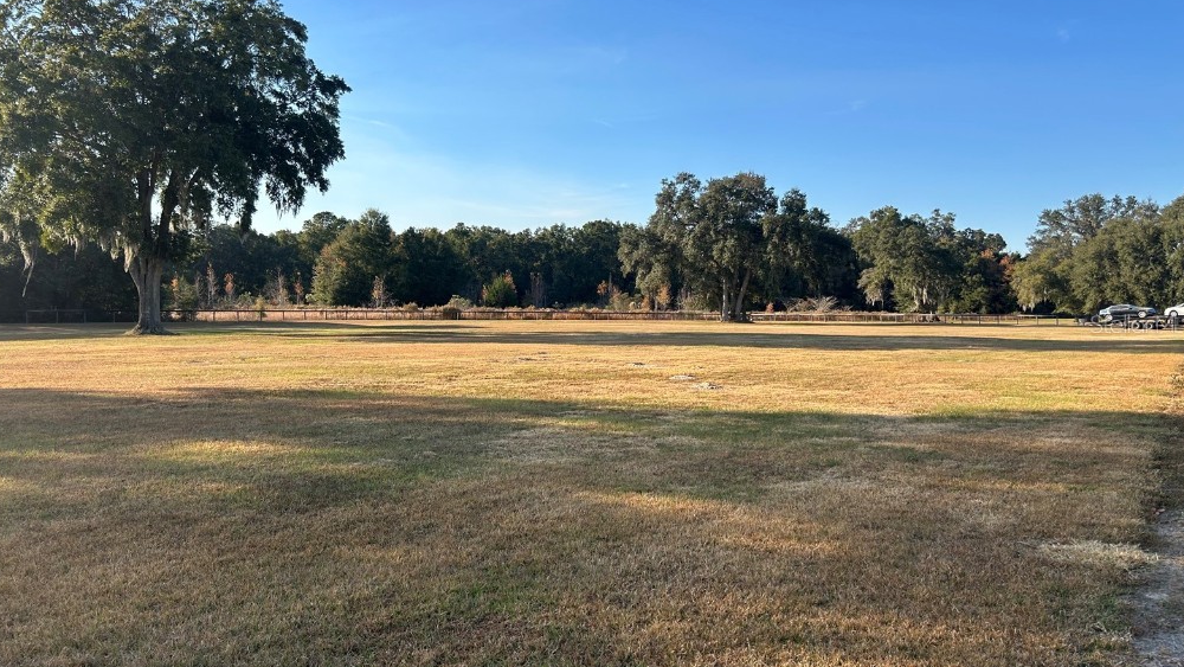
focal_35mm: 29
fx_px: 911
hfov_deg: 66.1
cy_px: 323
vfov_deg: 40.2
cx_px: 596
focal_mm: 5.7
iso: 50
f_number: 1.5
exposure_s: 1/2695
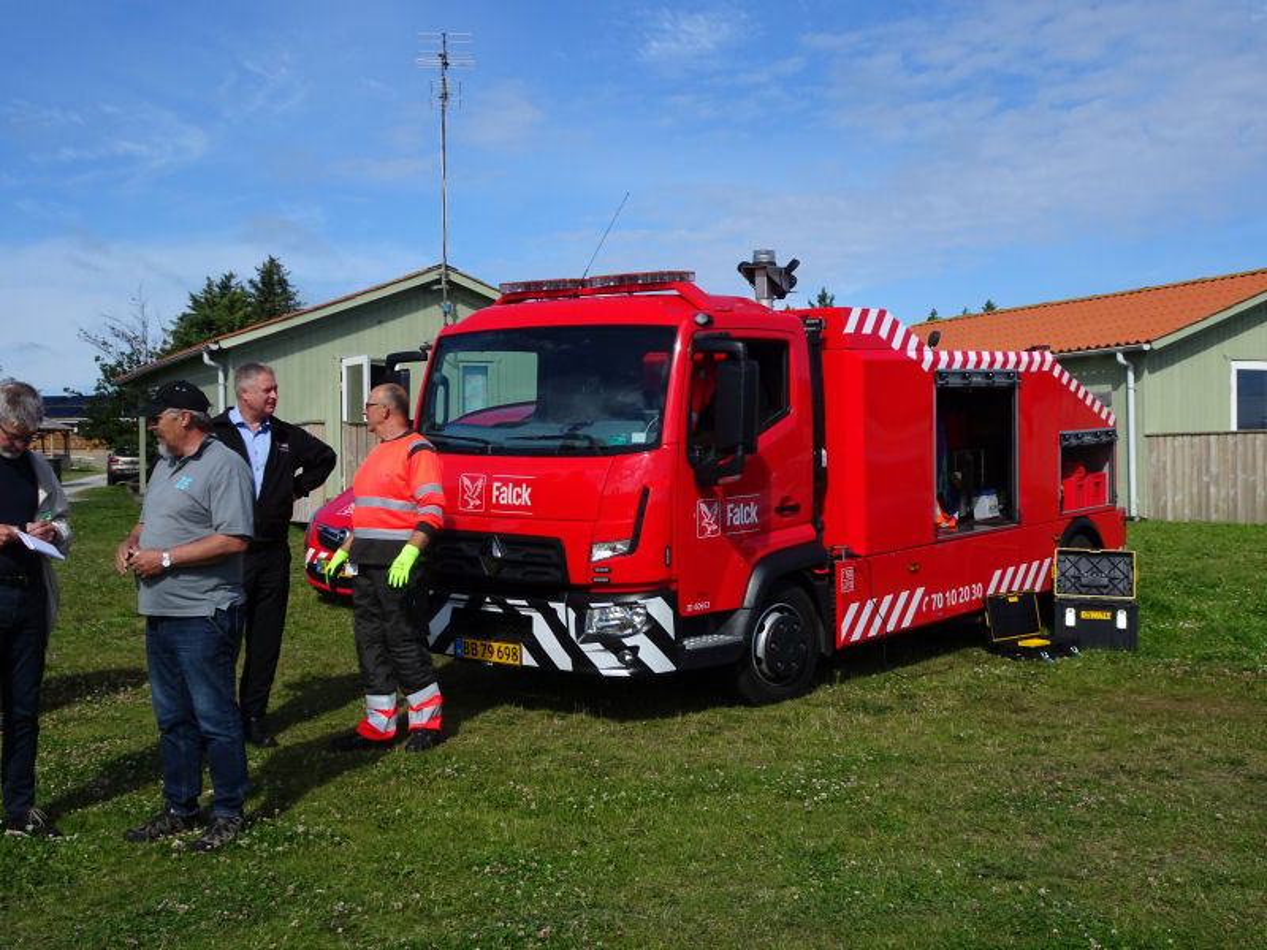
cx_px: 634
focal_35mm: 37
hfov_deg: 50.1
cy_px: 475
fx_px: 1354
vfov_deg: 38.7
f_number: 4
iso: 80
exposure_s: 1/1000
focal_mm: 6.37
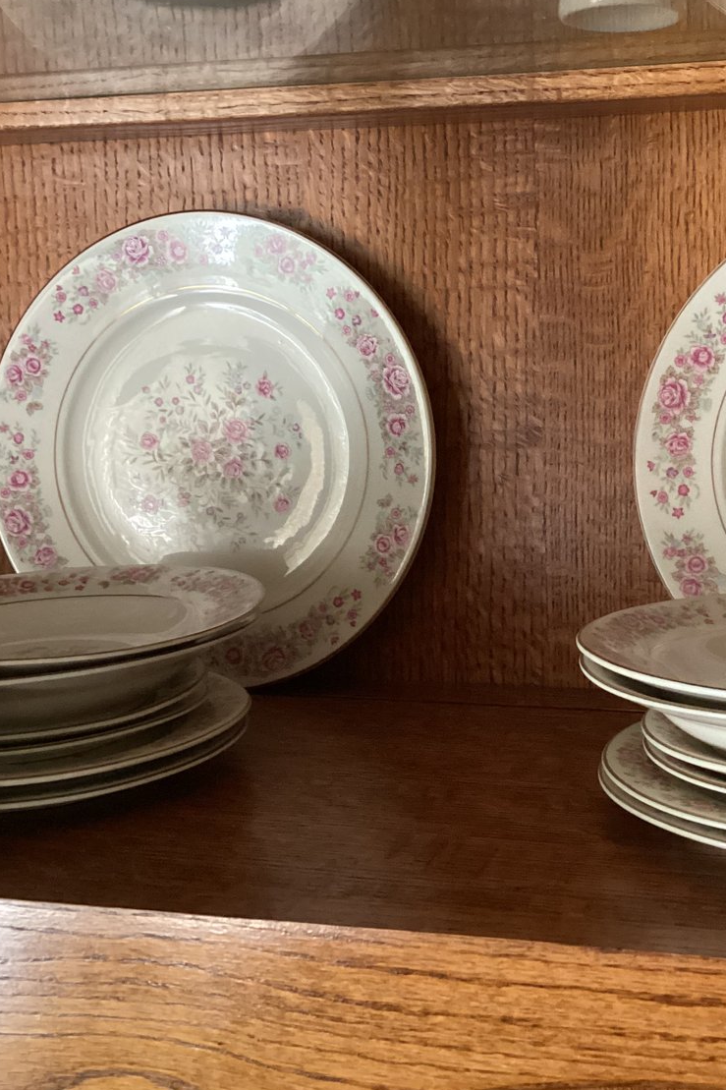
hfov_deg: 29.9
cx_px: 565
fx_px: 1331
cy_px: 545
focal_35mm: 44
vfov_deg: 44.5
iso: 400
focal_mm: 3.3
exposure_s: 1/40
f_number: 2.4
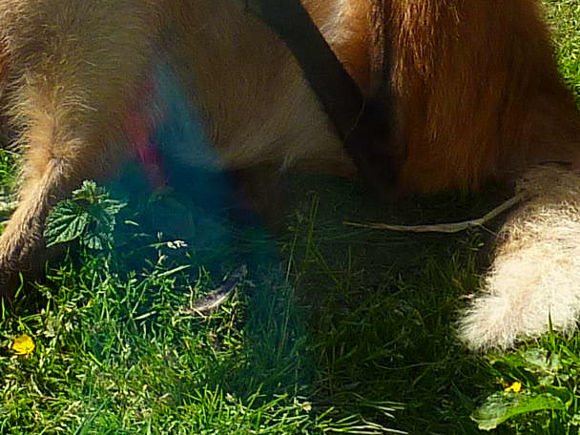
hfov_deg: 9.9
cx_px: 92
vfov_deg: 7.4
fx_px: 3351
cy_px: -51
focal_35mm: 200
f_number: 4
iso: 80
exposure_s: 1/400
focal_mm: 6.9
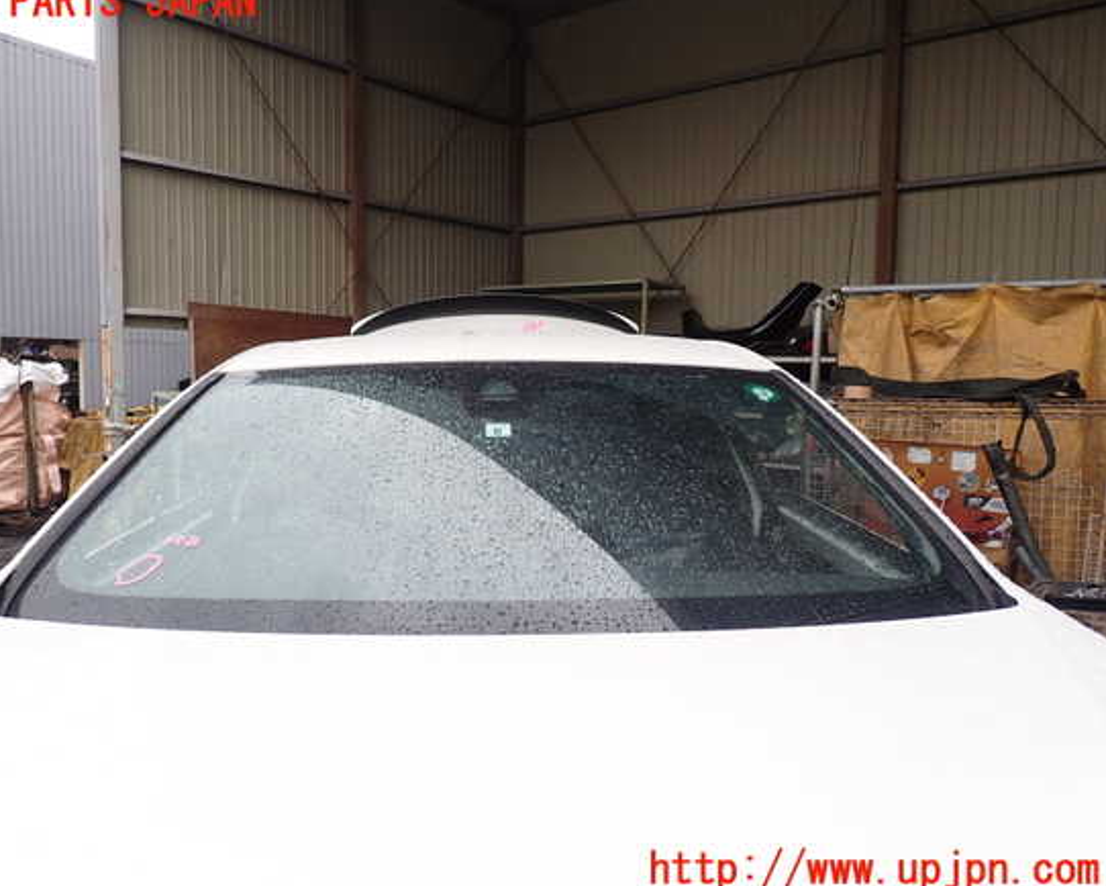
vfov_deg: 53.2
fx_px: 884
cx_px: 498
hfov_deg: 63.9
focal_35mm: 27
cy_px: 437
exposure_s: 1/200
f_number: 2.8
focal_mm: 4.5
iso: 100
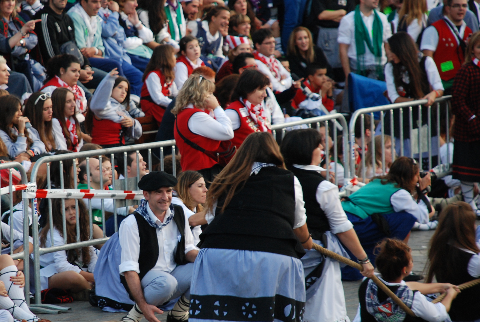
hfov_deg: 7.3
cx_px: 150
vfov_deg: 4.9
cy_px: 185
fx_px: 3763
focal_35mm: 282
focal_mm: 135
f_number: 5.6
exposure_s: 1/100
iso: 400
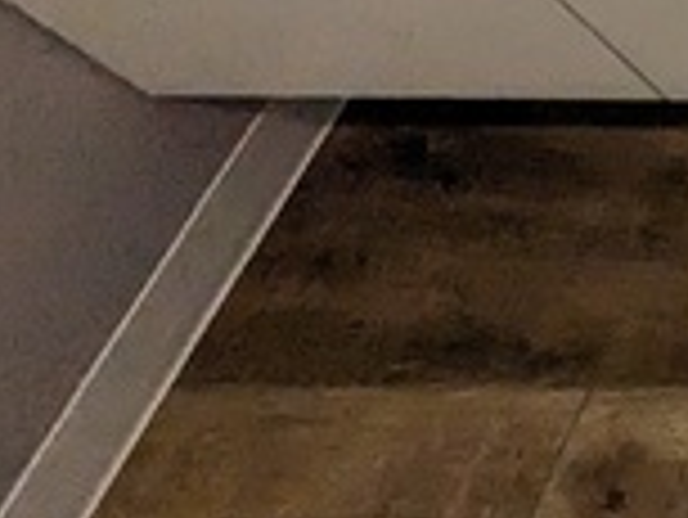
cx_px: 1859
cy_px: -1013
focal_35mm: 88
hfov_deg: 12.9
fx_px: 1750
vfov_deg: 11.1
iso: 147
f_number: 2.2
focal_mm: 1.83
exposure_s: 1/120
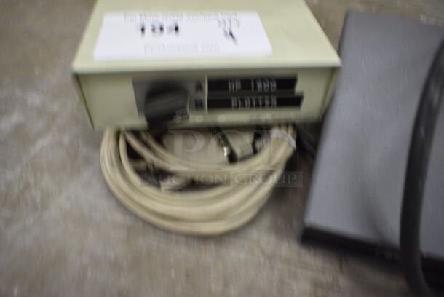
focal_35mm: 27
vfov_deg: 48.0
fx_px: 333
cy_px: 148
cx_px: 222
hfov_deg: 67.3
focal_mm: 18
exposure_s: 1/60
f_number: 4.5
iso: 800
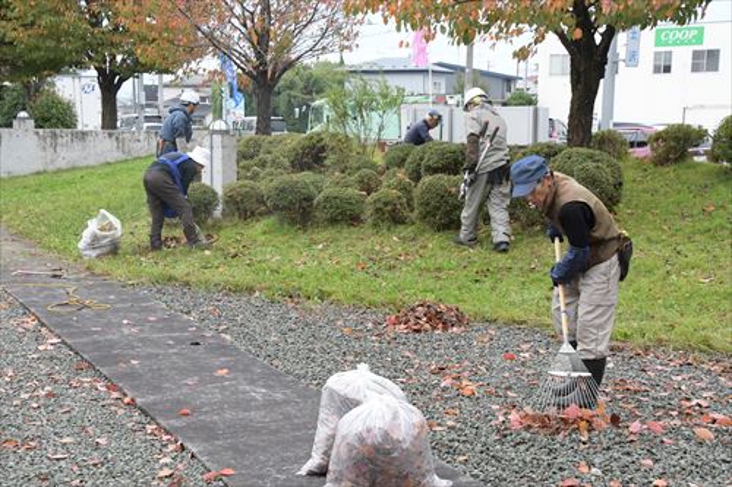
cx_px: 366
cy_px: 244
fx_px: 1220
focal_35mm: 60
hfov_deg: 33.4
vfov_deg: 22.6
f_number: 13
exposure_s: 1/640
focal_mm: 40
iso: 4000
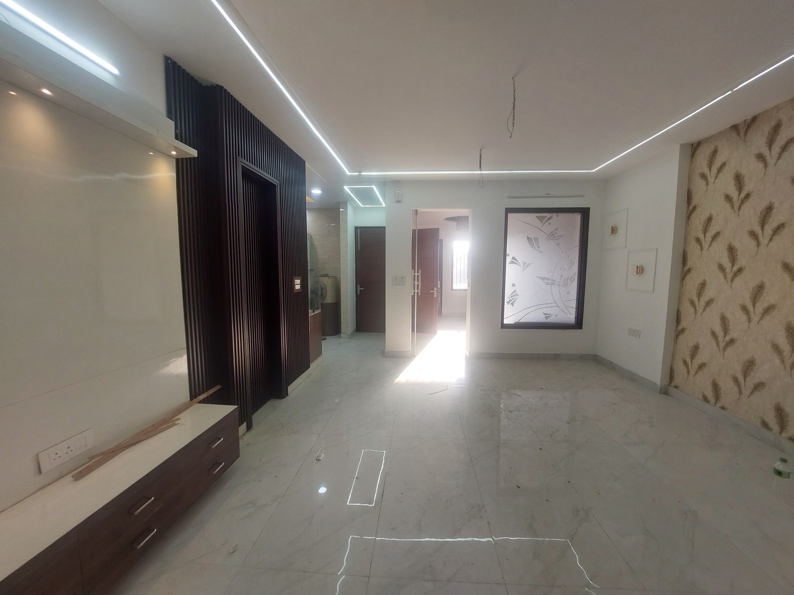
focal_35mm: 13
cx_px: 397
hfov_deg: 106.2
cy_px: 298
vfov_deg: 89.9
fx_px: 298
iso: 64
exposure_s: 1/100
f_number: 2.2
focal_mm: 1.74
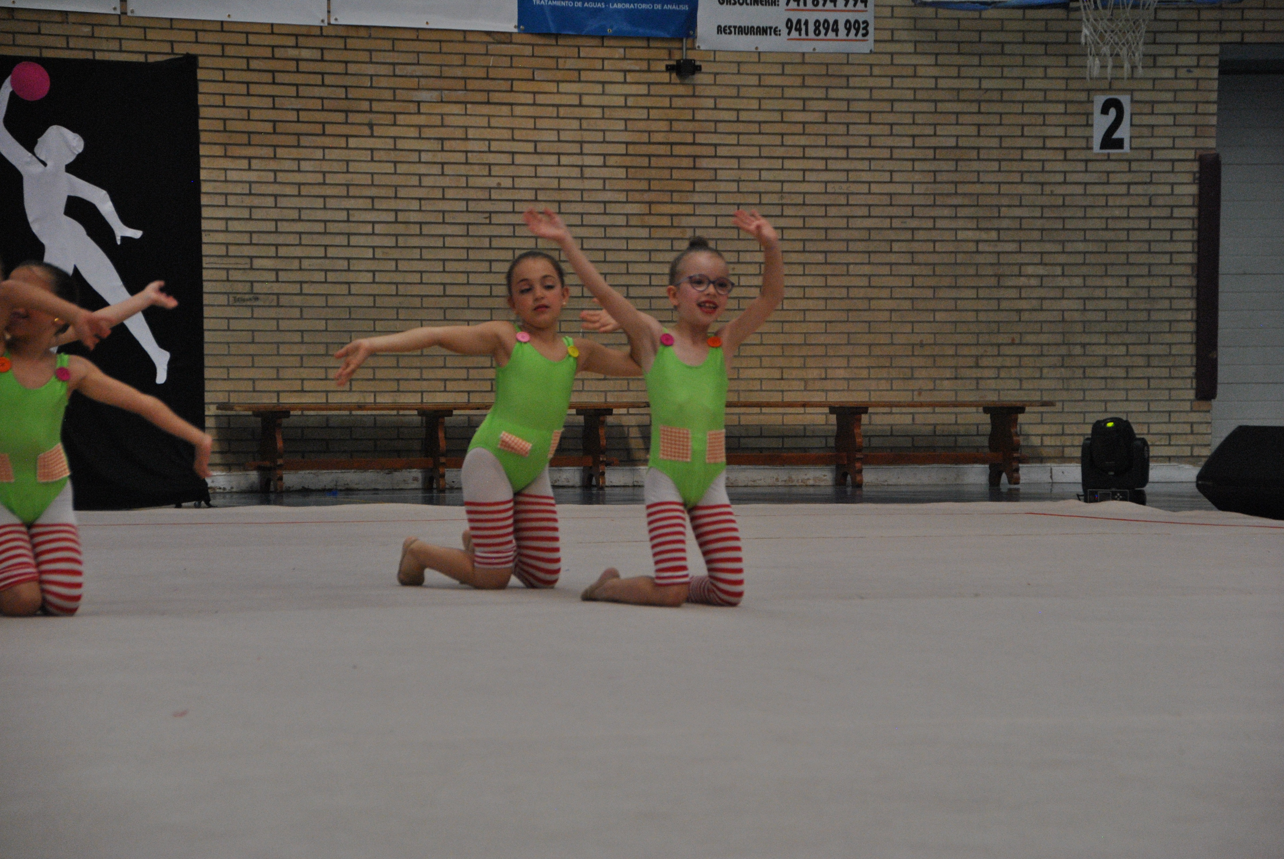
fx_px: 4606
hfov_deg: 15.9
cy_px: 430
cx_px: 642
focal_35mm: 129
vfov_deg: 10.7
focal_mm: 86
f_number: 5.3
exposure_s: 1/320
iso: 800
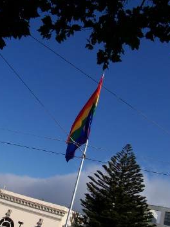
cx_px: 79
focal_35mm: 42
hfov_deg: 34.3
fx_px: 275
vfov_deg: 44.7
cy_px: 125
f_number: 5.6
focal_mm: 5.6
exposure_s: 1/1000
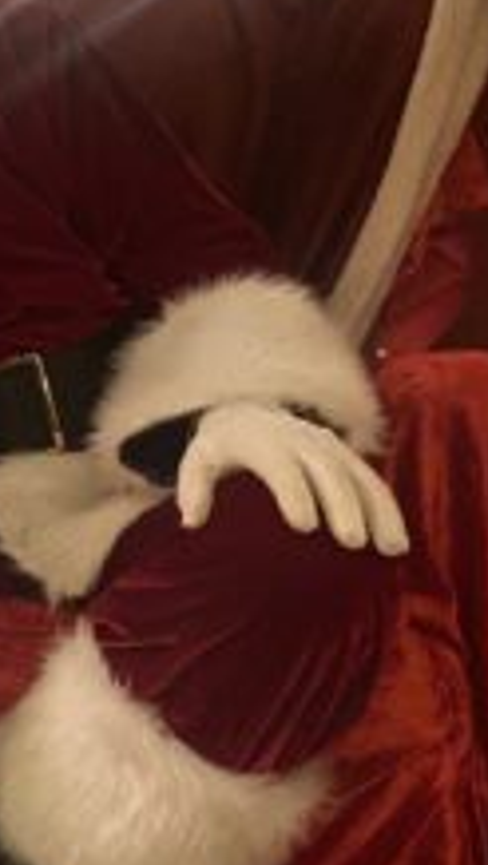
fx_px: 1492
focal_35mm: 65
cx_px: -452
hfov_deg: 15.4
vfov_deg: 32.3
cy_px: 383
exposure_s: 1/29
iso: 1000
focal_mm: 4.25
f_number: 1.8
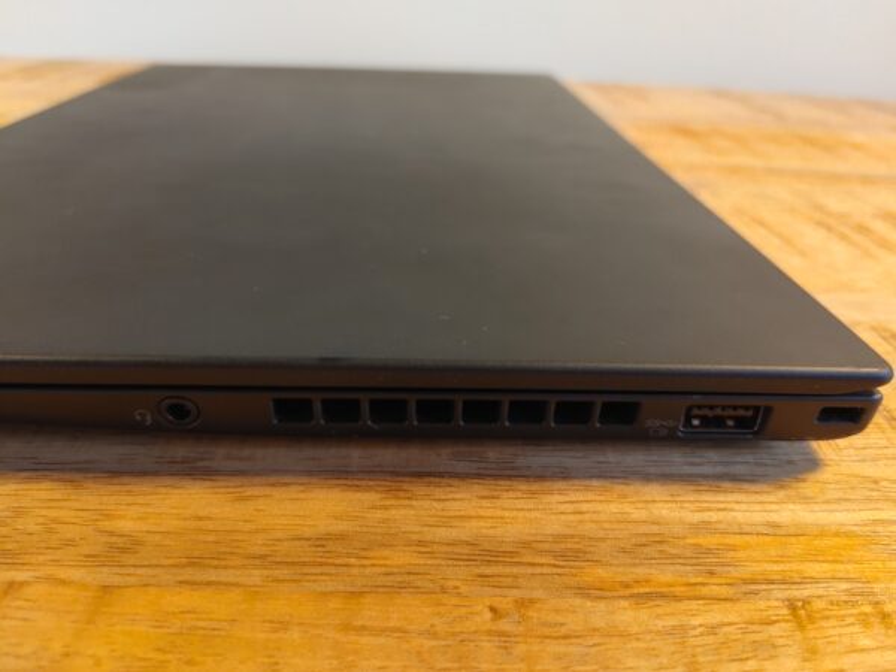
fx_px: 673
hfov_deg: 67.3
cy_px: 336
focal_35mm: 26
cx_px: 448
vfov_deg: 53.1
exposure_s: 1/50
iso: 350
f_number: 1.8
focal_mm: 4.81
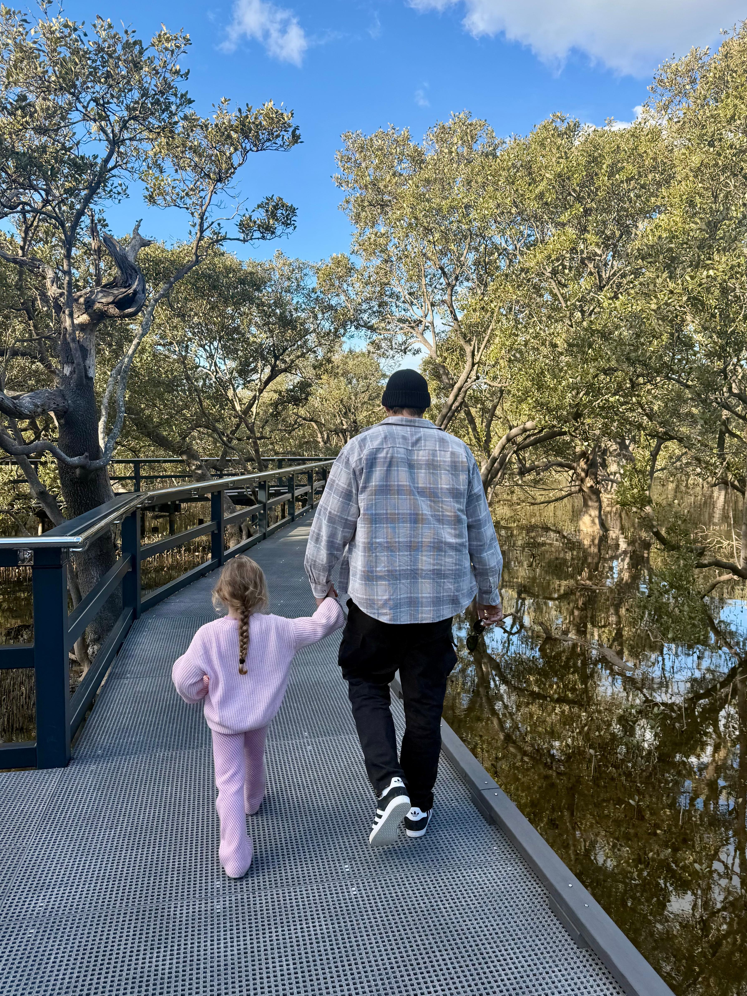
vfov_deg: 69.4
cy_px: 486
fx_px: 719
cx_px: 375
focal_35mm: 25
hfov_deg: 54.9
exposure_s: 1/1139
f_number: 1.78
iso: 80
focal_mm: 6.76
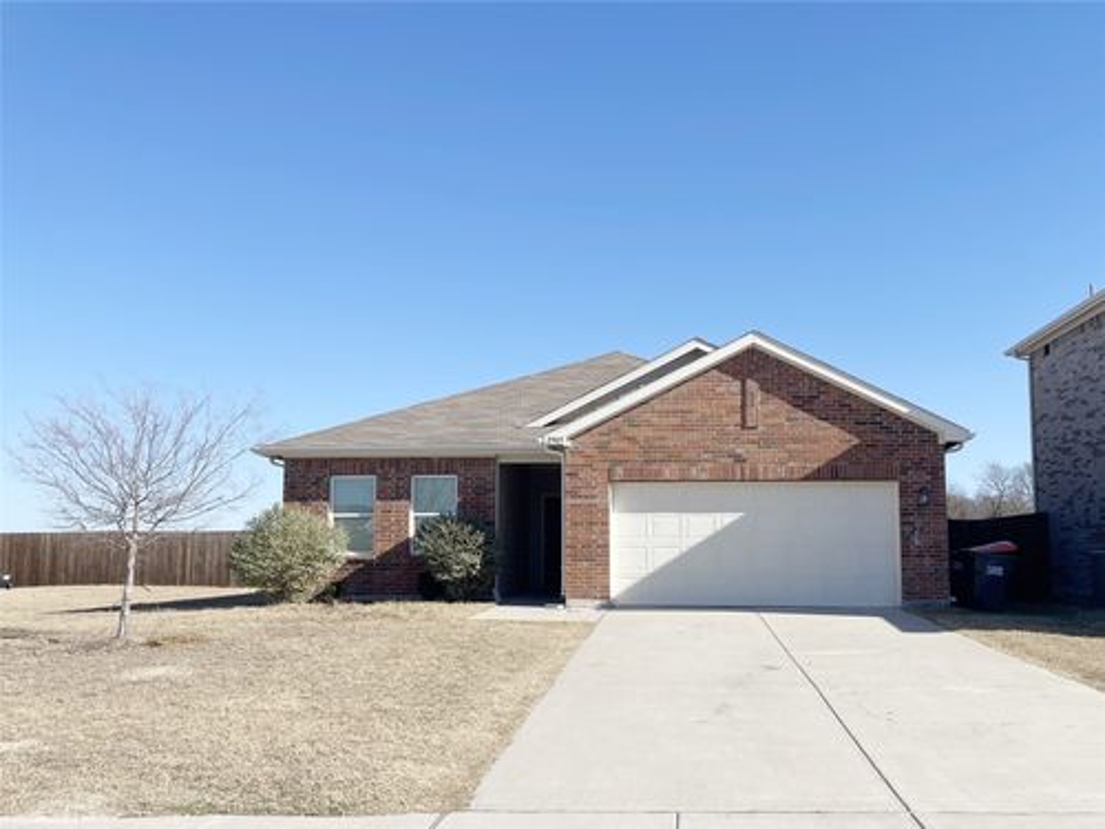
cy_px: 414
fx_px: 830
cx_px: 552
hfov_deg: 67.3
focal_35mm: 26
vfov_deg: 53.1
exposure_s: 1/3861
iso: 32
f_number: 1.6
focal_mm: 4.2
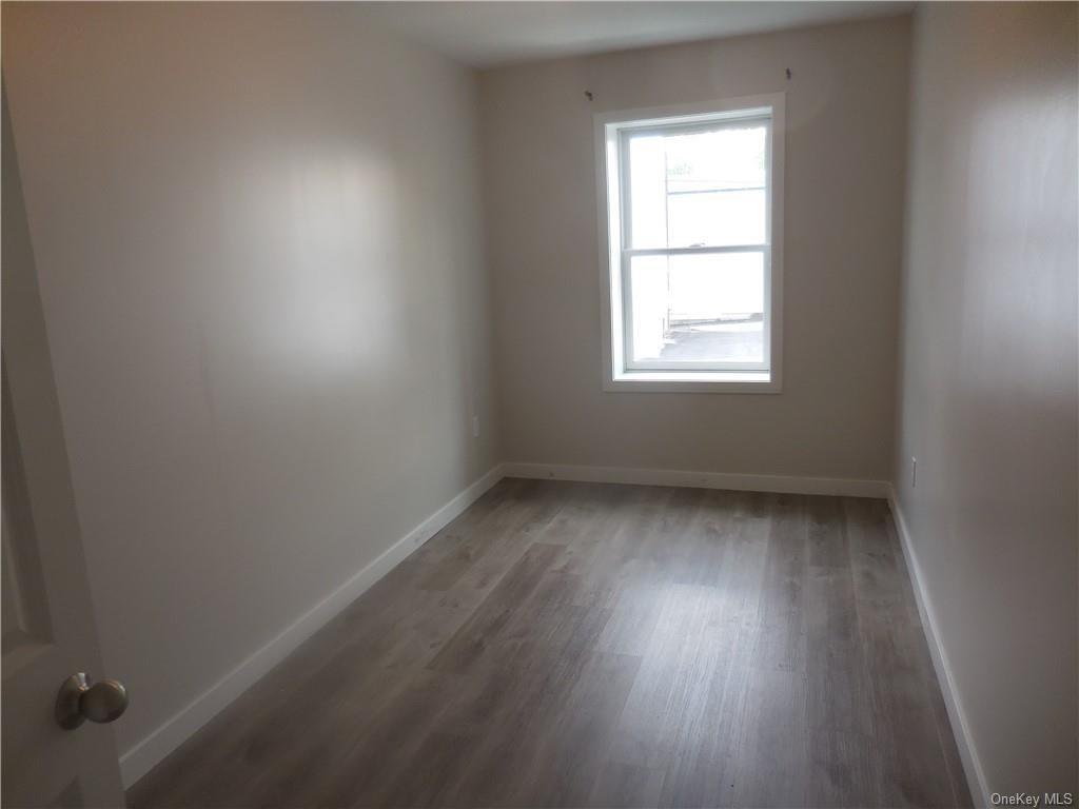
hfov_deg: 69.4
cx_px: 540
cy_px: 404
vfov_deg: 54.9
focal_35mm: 25
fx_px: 779
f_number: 3.3
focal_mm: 4.5
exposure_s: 1/50
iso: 125
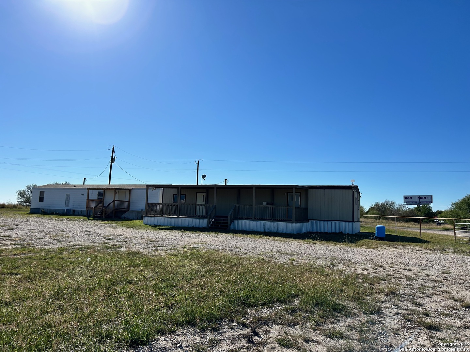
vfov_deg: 53.1
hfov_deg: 67.3
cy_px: 176
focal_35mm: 26
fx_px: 353
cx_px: 235
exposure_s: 1/9434
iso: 50
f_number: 1.5
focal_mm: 5.7
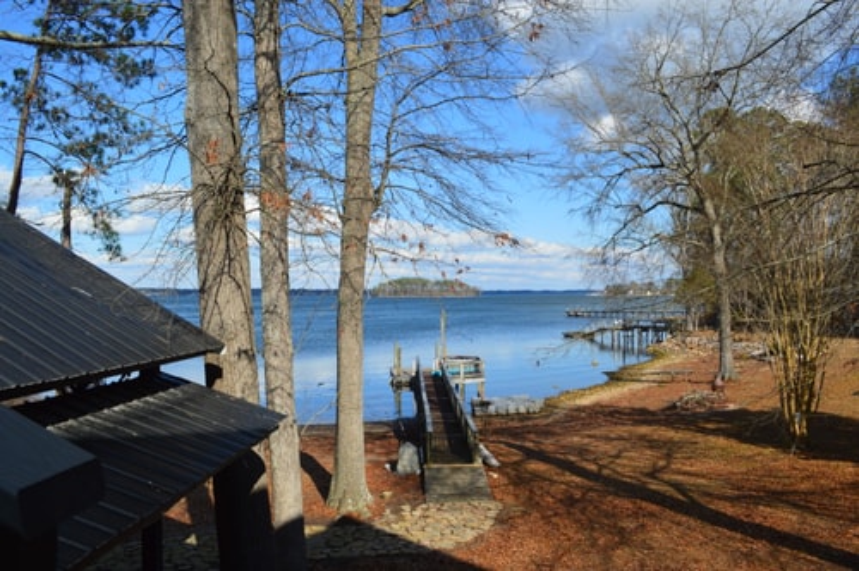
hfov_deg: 67.4
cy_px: 286
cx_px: 430
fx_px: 643
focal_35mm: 27
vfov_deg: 47.8
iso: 360
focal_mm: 18
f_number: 11
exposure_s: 1/500
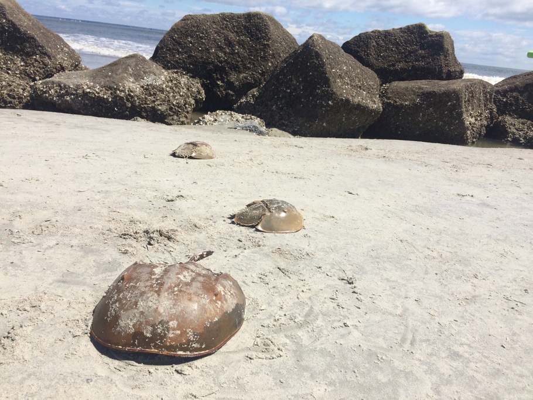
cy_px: 200
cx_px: 266
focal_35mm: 29
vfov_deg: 48.2
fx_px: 447
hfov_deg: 61.6
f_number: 2.2
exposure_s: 1/3425
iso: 32
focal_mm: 4.15
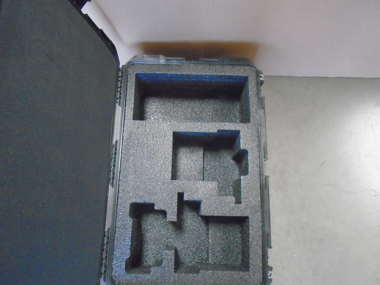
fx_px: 285
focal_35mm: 26
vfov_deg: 53.1
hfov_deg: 67.3
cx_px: 190
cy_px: 142
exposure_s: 1/60
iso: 1000
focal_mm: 4.6
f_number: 3.2
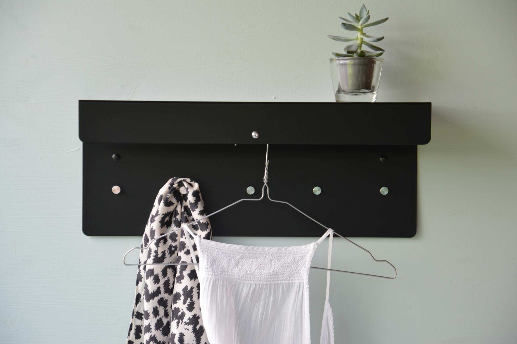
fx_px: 1980
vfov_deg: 9.9
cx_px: 258
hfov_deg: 14.9
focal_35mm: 138
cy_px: 172
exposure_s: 1/80
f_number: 5.6
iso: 400
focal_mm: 92
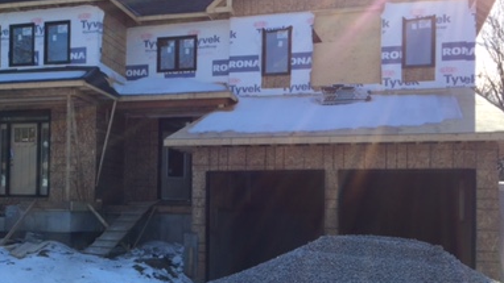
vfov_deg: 22.5
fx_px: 708
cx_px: 124
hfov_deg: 38.1
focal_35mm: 53
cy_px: 205
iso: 32
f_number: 2.2
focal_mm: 4.15
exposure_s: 1/775
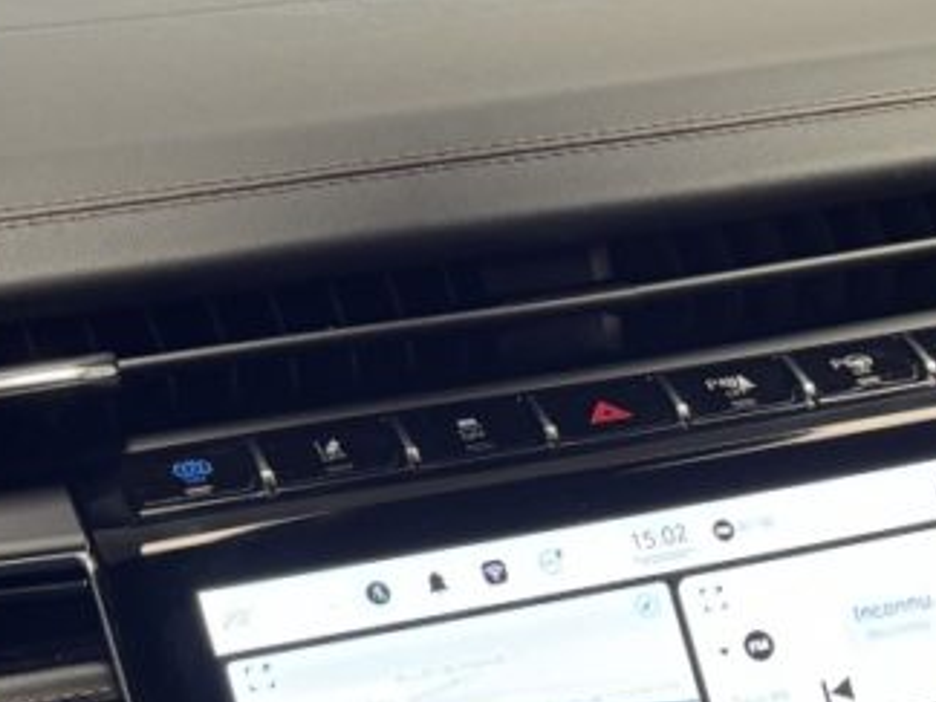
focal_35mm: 89
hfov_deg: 21.2
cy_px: 1109
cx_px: 953
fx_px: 2407
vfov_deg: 15.1
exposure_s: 1/60
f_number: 1.78
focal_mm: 6.76
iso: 250
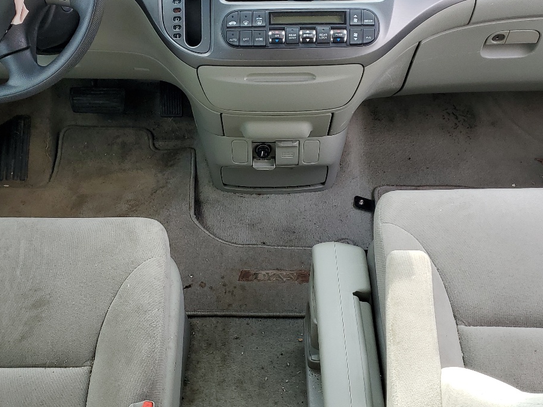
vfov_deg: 31.5
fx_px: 722
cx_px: 237
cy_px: 183
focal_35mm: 46
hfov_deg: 41.2
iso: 50
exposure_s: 1/139
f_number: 1.5
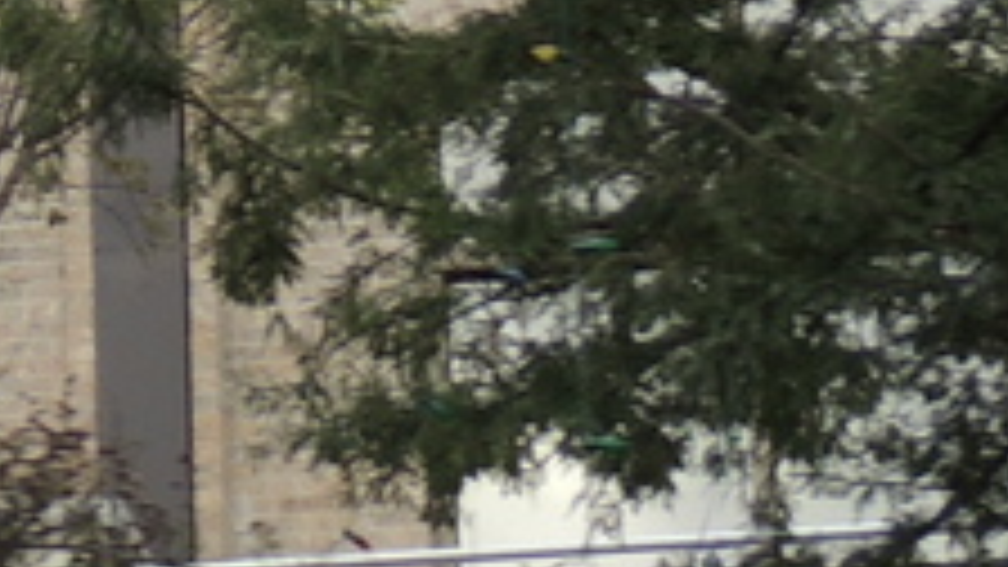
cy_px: -1300
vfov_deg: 4.0
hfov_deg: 7.1
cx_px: -1112
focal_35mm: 292
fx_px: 7805
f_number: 3.5
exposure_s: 1/100
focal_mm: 8.3
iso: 100
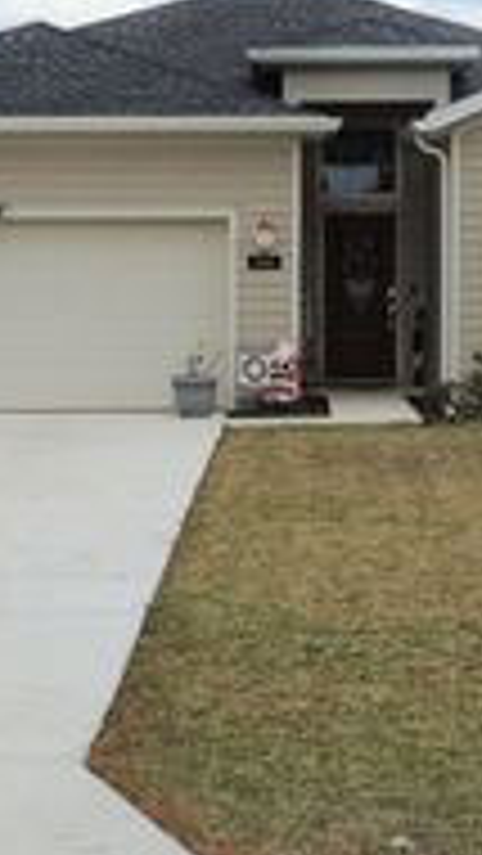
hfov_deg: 14.1
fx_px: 1952
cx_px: 279
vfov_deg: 24.6
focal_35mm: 86
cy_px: 295
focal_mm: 5.3
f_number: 3.1
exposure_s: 1/640
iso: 100
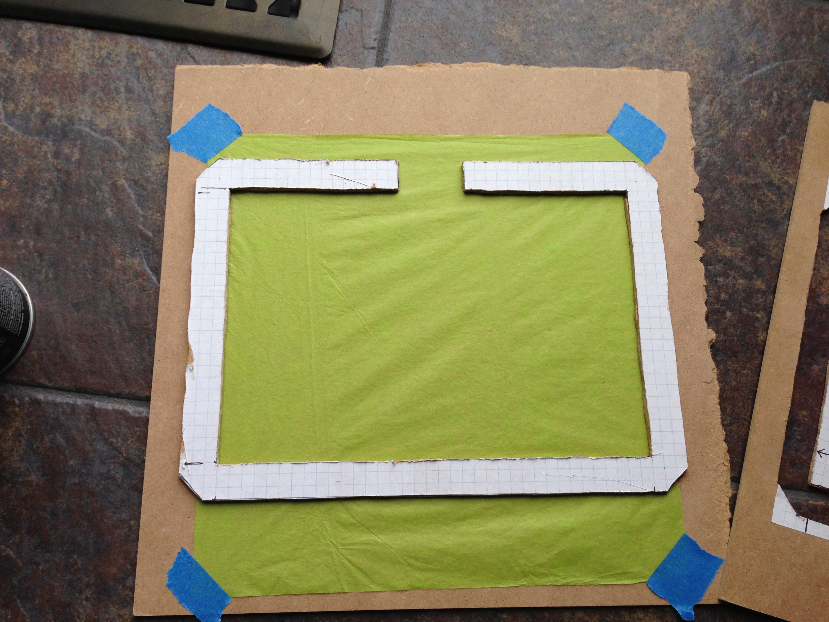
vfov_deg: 42.9
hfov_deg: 55.4
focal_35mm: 33
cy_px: 311
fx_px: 790
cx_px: 414
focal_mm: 4.13
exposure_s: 1/40
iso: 50
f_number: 2.4
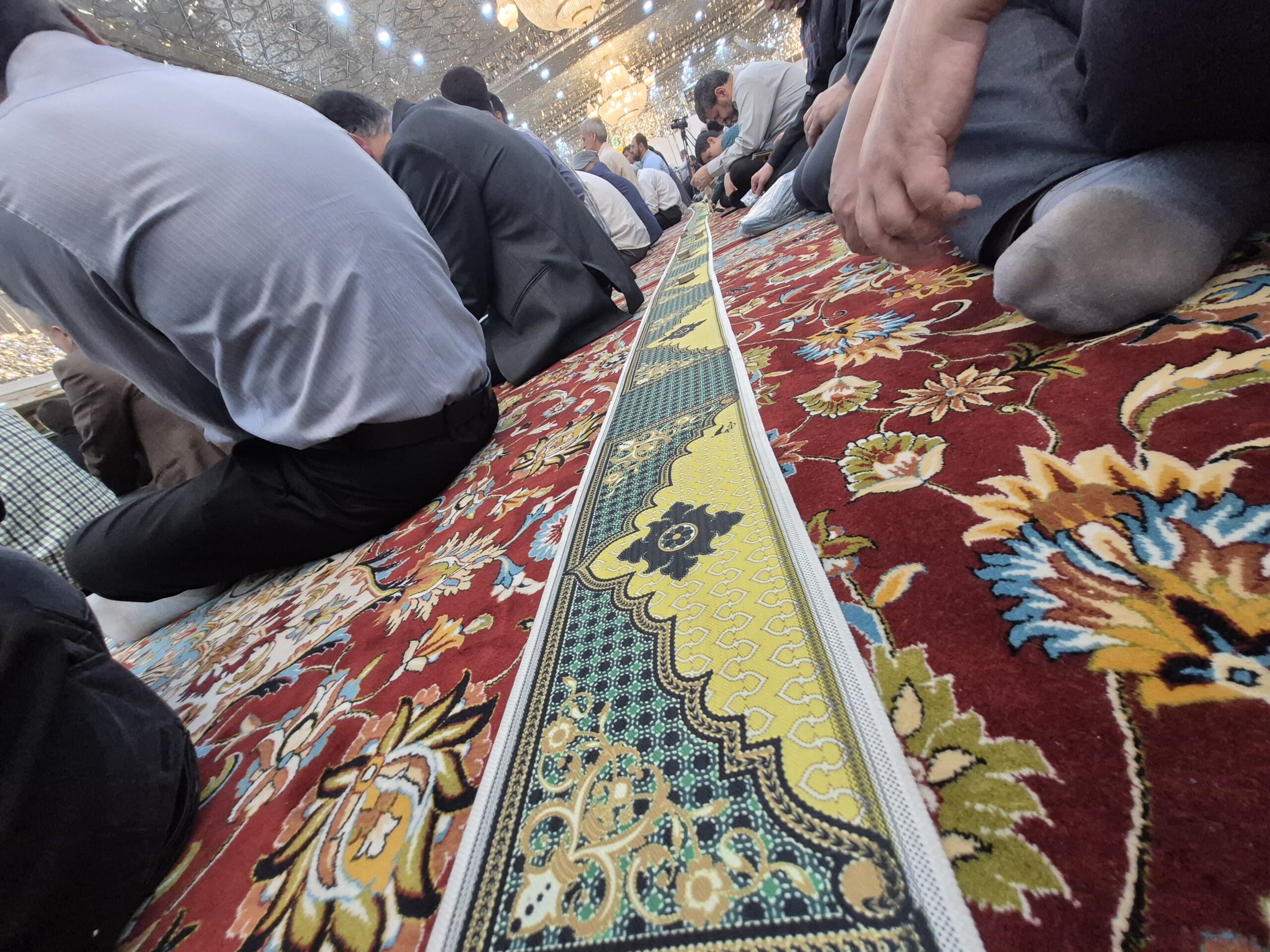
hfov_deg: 106.2
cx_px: 635
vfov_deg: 89.9
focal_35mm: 13
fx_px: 477
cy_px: 476
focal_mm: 1.74
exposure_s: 1/50
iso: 640
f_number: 2.2
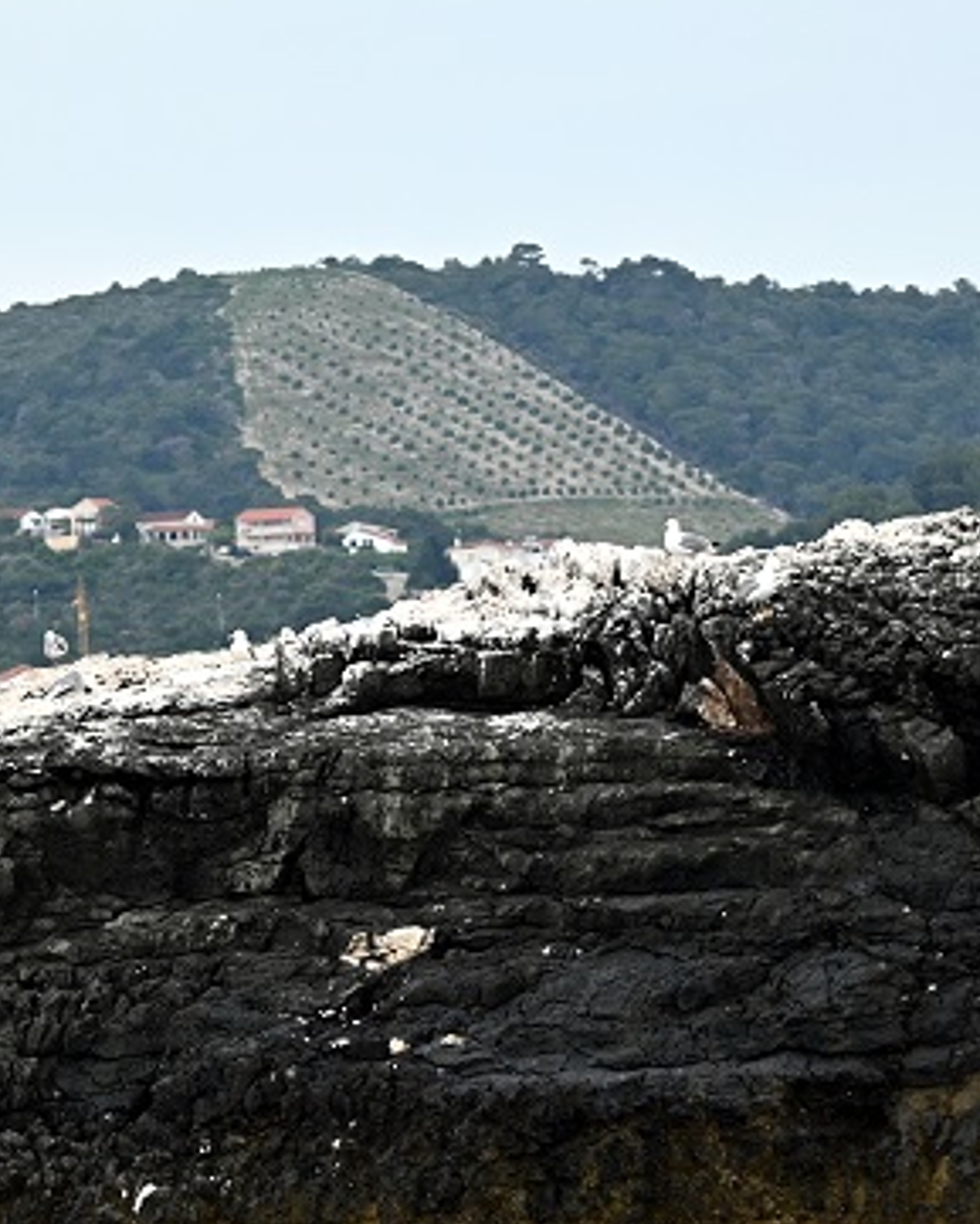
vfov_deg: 6.3
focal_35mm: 309
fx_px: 11198
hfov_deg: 5.0
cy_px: 759
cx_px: 431
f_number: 4.8
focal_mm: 125
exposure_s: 1/500
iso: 200
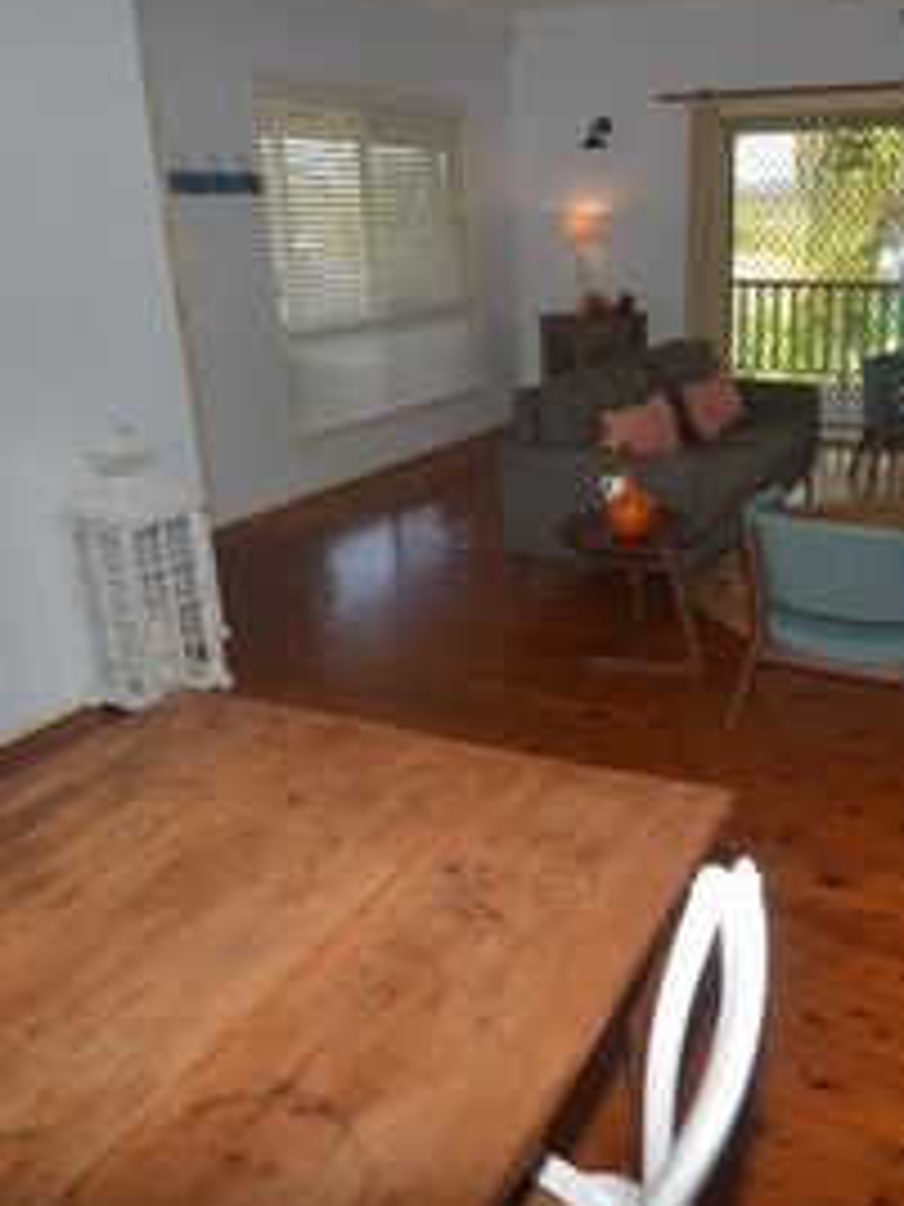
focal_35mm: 28
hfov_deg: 48.9
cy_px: 533
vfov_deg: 63.5
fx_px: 970
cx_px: 625
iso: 100
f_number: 3.5
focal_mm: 11
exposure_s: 1/200
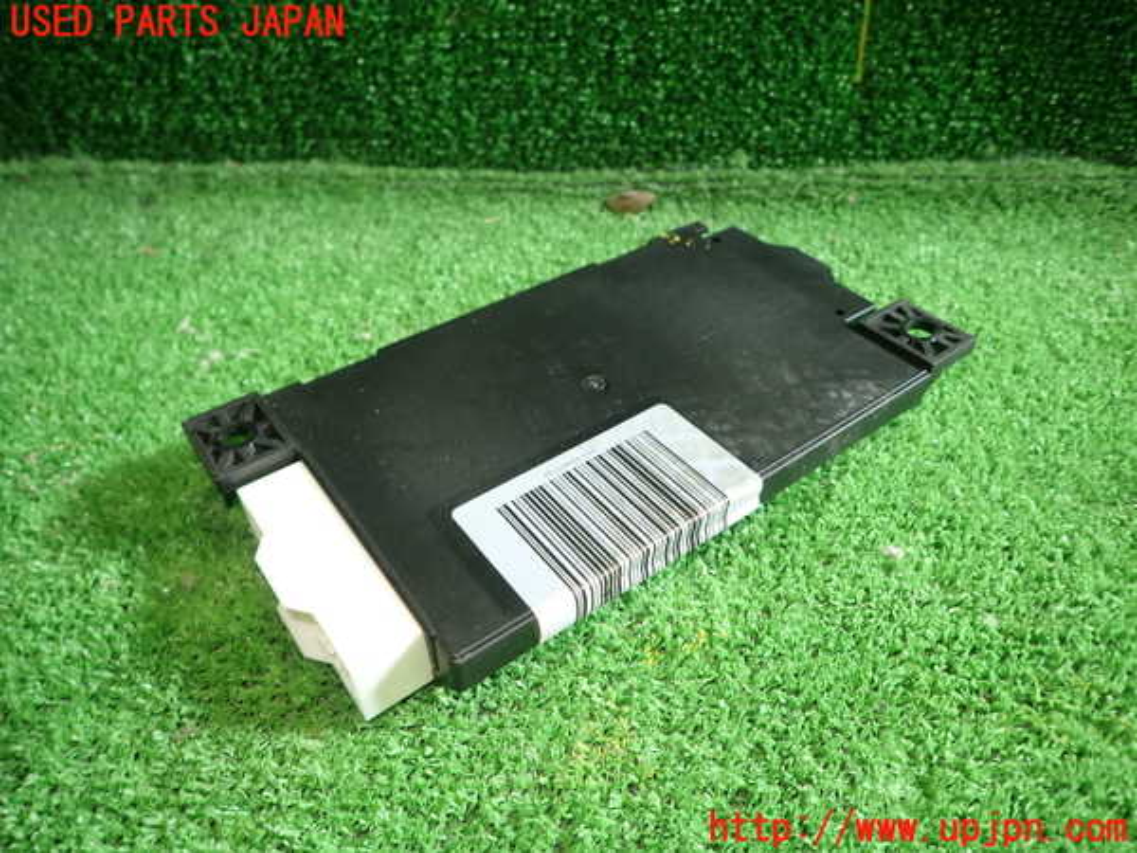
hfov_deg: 69.4
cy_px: 426
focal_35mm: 25
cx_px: 568
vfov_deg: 54.9
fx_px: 821
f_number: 2
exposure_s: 1/40
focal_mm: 4.5
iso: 200
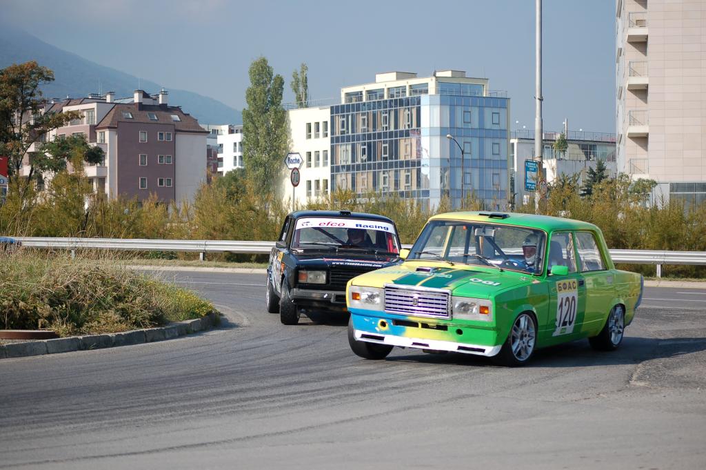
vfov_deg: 13.8
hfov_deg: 20.6
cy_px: 235
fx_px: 1940
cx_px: 353
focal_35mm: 99
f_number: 4.5
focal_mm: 66
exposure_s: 1/1000
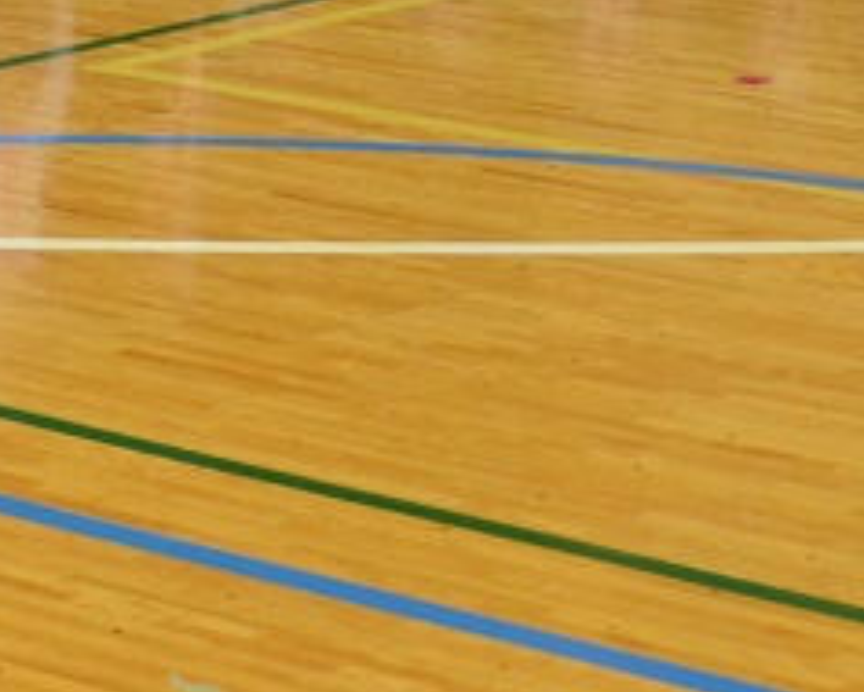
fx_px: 5398
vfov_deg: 6.9
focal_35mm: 211
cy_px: -1087
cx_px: -588
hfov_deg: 8.8
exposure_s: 1/80
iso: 400
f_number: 4.5
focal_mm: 24
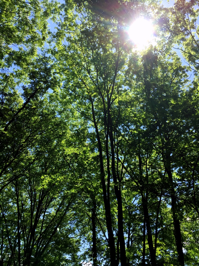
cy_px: 133
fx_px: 222
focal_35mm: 29
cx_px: 100
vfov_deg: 61.7
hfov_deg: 48.2
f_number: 2.2
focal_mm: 4.15
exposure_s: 1/1163
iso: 32
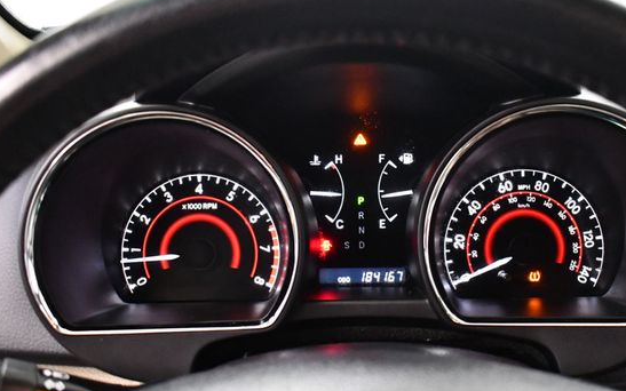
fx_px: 734
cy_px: 208
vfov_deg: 29.9
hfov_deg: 46.1
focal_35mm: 43
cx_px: 359
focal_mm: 18
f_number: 3.5
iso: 4000
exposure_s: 1/60
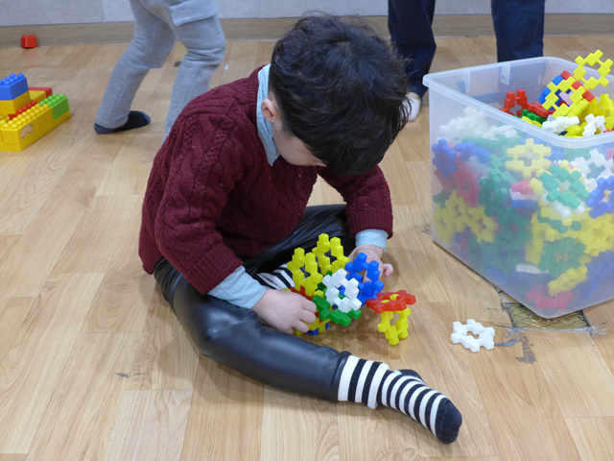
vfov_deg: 30.9
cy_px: 230
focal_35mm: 47
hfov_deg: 40.4
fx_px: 834
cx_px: 307
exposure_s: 1/80
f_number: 1.8
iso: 320
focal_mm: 9.2
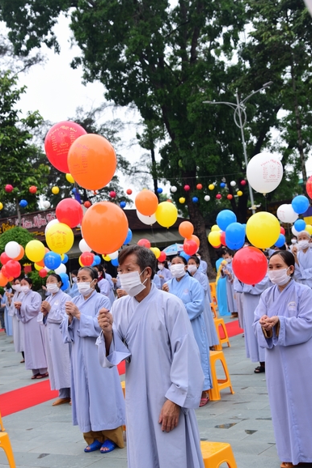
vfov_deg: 36.8
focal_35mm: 54
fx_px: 701
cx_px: 139
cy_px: 249
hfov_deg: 25.1
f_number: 6.3
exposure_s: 1/100
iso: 320
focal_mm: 48
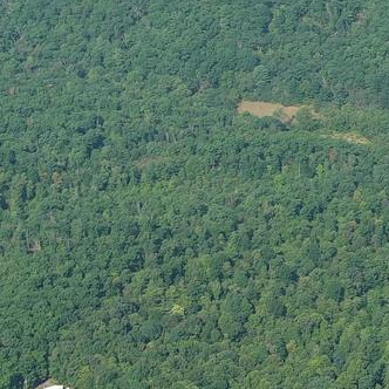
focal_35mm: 152
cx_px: 900
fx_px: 1933
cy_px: 45
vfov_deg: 11.4
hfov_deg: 10.2
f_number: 2.8
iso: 100
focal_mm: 10.57
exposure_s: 1/829
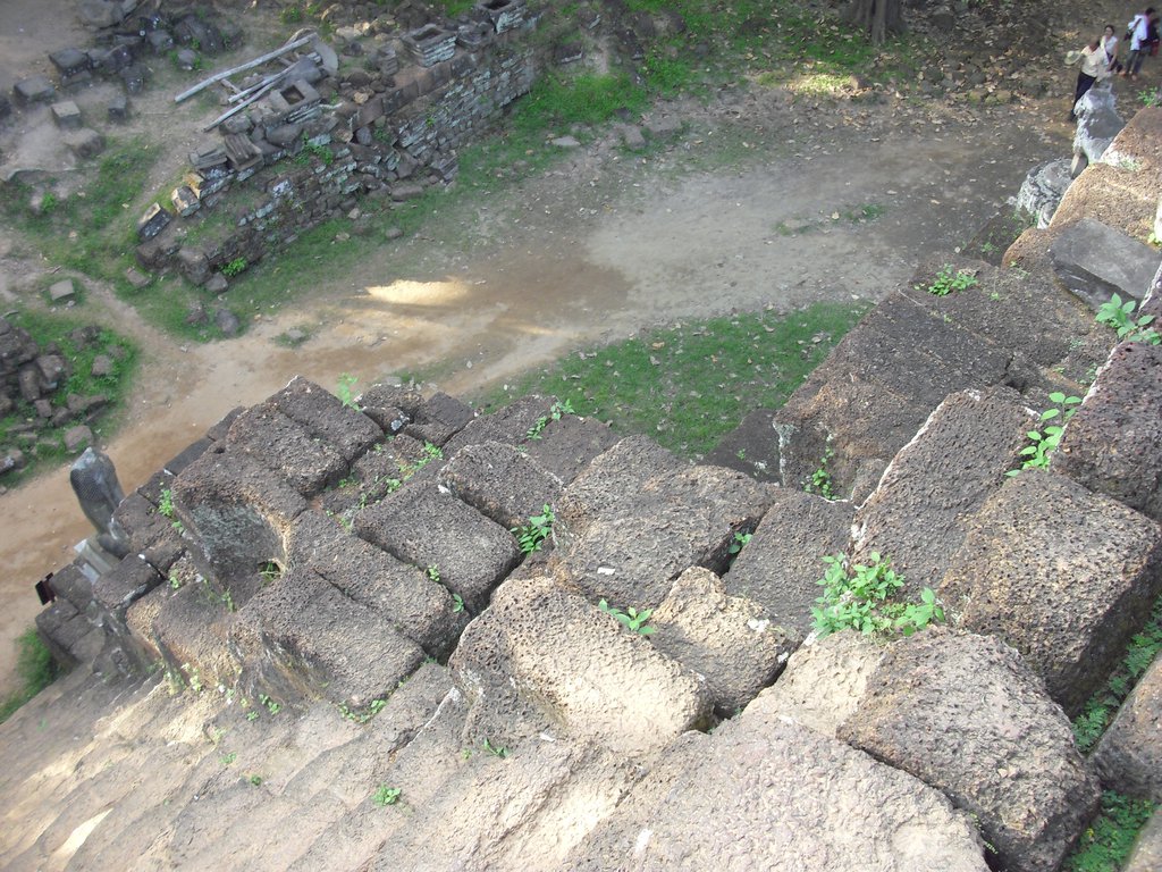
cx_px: 581
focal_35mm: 38
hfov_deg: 49.0
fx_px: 1276
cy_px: 436
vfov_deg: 37.7
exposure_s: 1/80
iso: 100
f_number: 2.8
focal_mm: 6.2
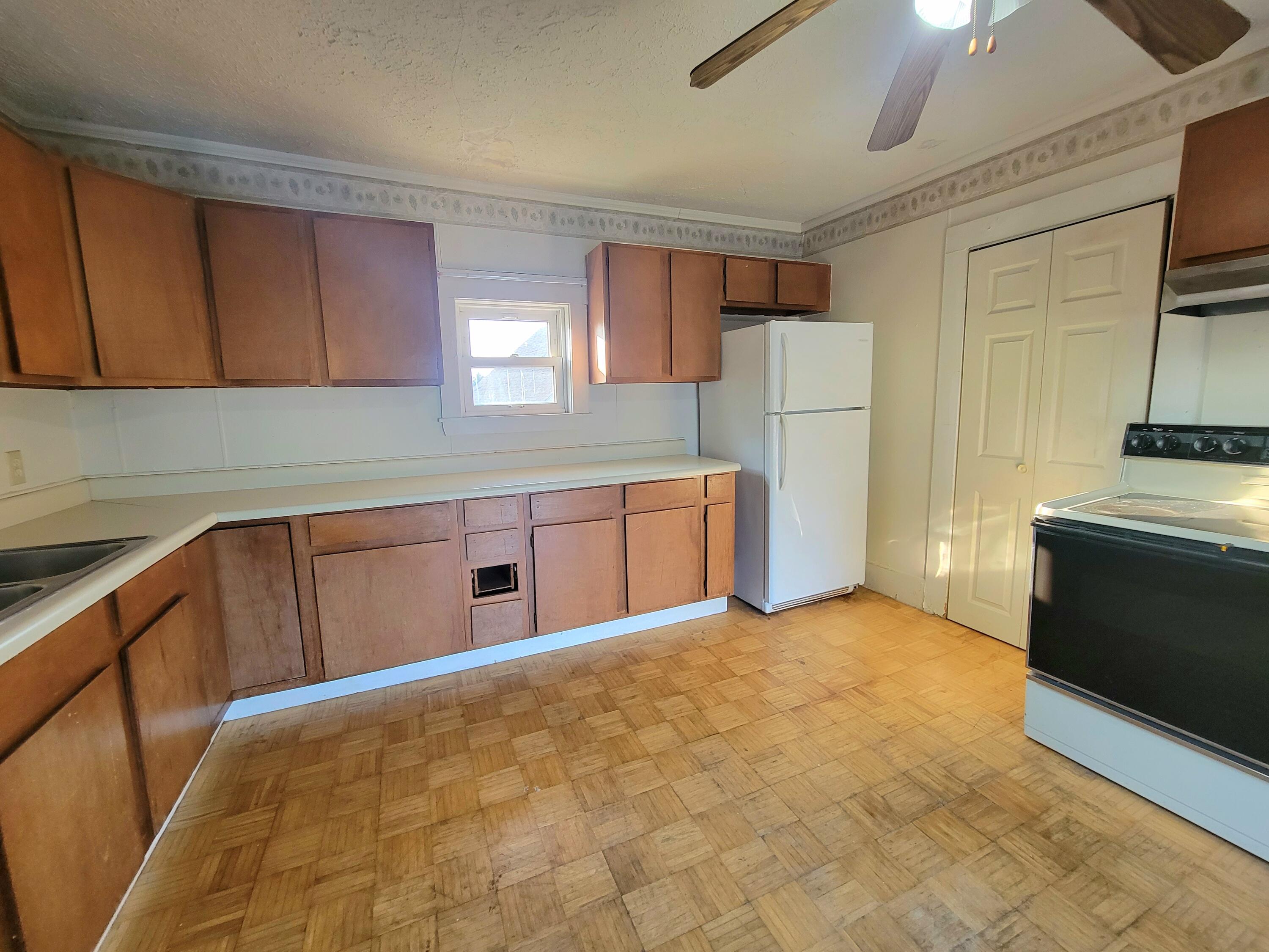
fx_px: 477
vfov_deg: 89.9
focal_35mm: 13
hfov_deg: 106.2
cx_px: 634
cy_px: 476
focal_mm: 2.2
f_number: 2.2
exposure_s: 1/60.2
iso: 200
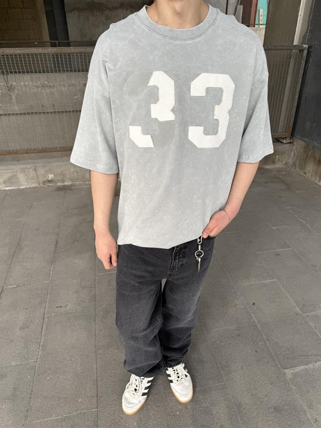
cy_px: 214
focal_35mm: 24
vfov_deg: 71.6
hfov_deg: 56.8
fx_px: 297
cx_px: 160
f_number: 1.78
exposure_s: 1/494
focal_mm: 6.76
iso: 80
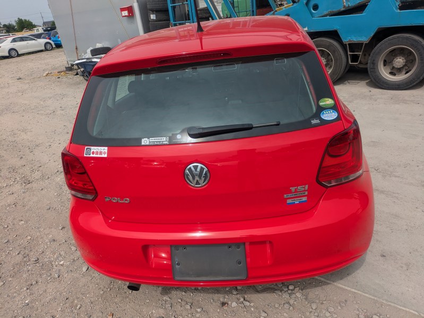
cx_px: 212
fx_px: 306
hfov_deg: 69.4
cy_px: 159
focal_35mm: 25
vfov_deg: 54.9
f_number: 1.89
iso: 49
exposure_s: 1/2959
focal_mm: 5.43
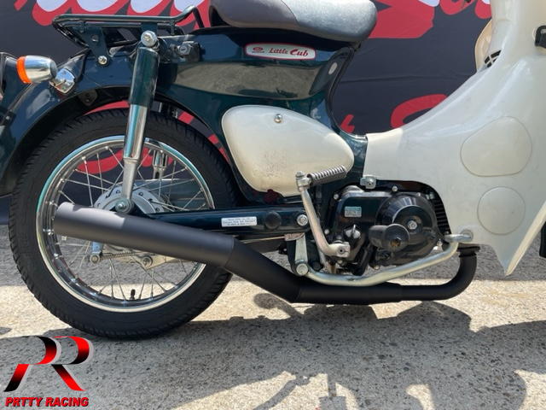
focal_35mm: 26
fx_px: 410
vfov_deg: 53.1
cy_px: 205
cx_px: 273
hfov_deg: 67.3
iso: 32
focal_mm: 4.2
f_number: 1.6
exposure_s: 1/1135
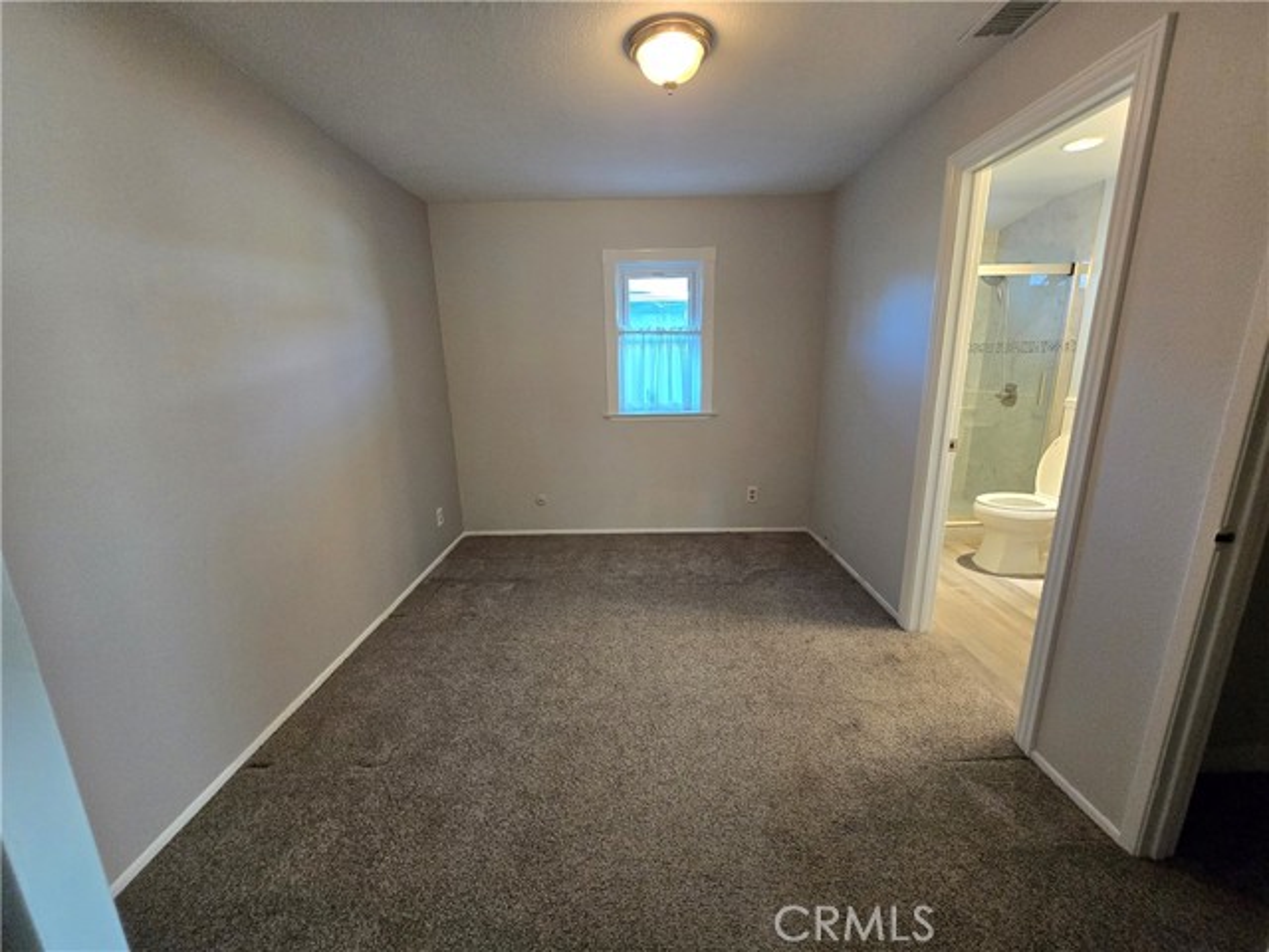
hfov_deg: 106.2
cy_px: 476
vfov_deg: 89.9
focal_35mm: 13
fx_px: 477
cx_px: 634
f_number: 2.2
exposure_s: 1/60
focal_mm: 1.7
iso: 320
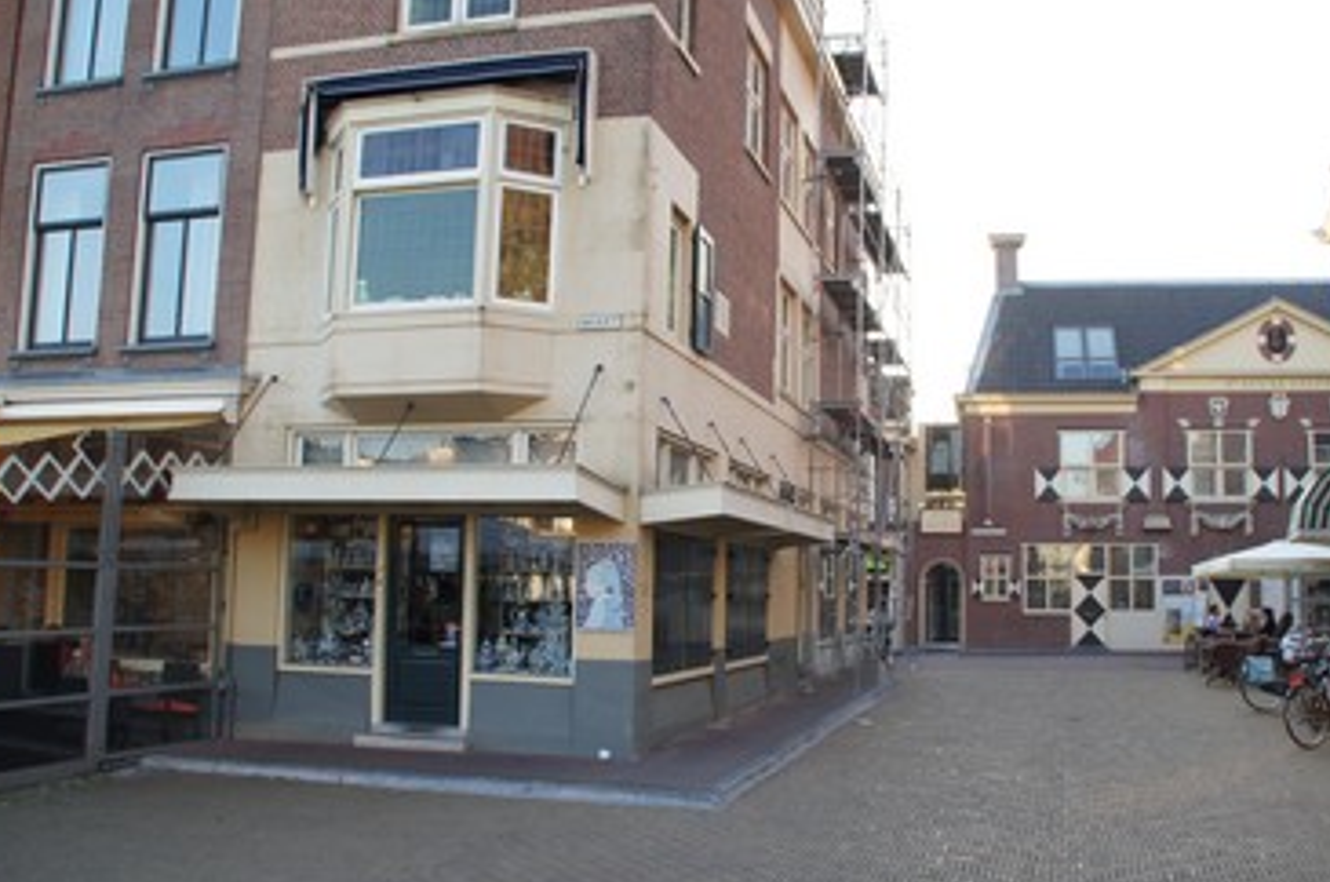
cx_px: 787
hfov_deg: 55.5
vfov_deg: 38.7
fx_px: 1254
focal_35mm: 34
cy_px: 428
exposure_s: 1/60
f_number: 5
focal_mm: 18
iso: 100
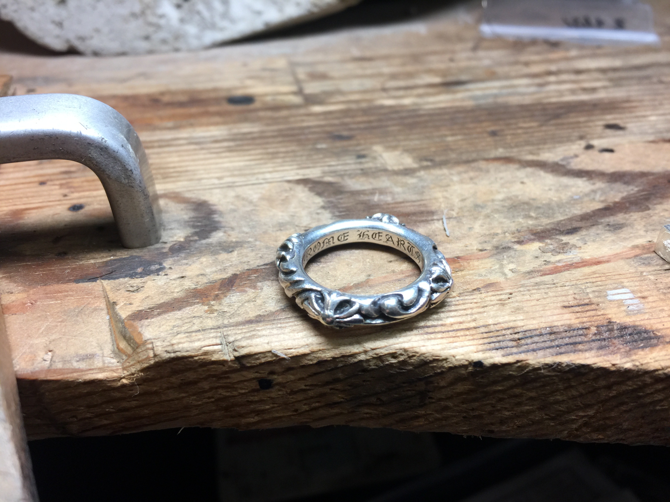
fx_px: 561
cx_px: 335
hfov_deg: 61.7
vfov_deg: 48.2
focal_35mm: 29
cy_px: 251
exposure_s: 1/40
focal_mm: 4.15
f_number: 2.2
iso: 32
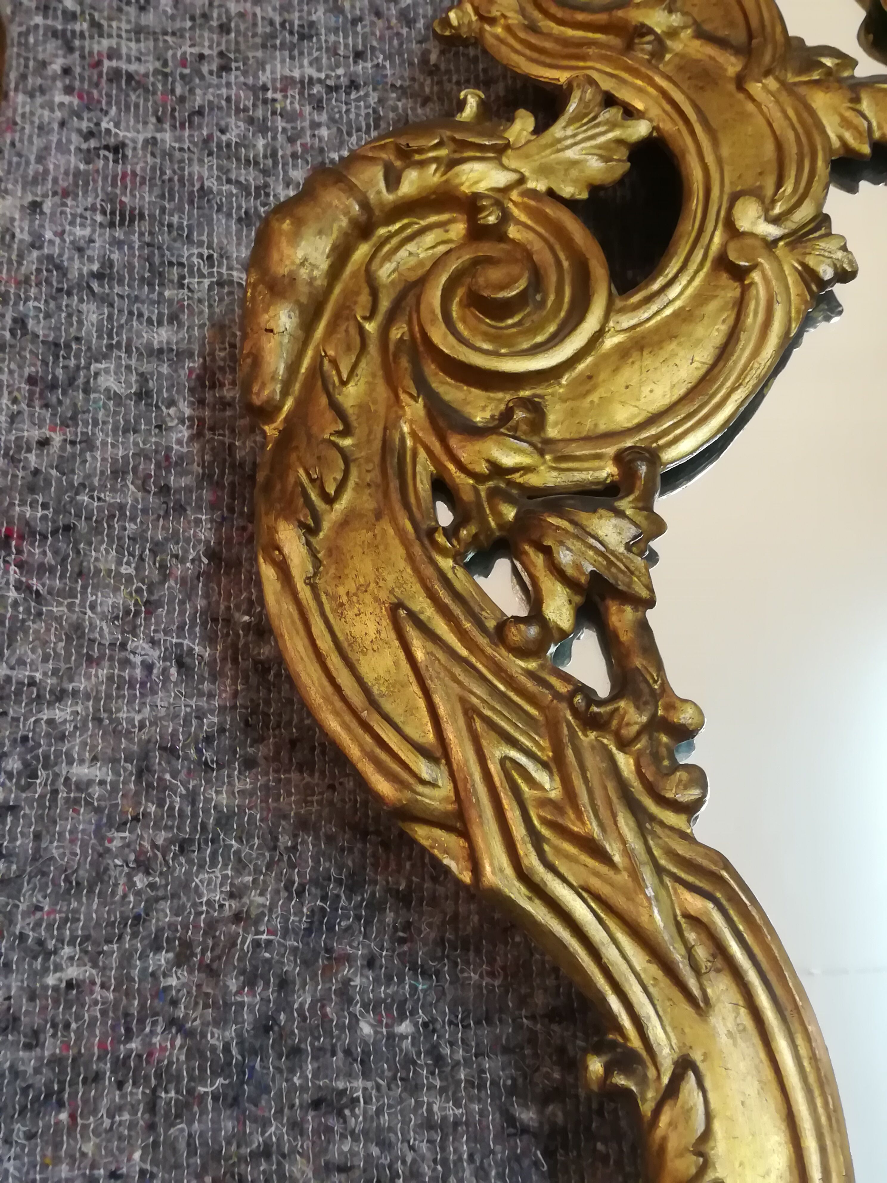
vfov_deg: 47.9
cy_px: 592
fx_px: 1332
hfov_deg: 36.8
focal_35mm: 39
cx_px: 444
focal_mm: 3.83
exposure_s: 1/25
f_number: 2.2
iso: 400
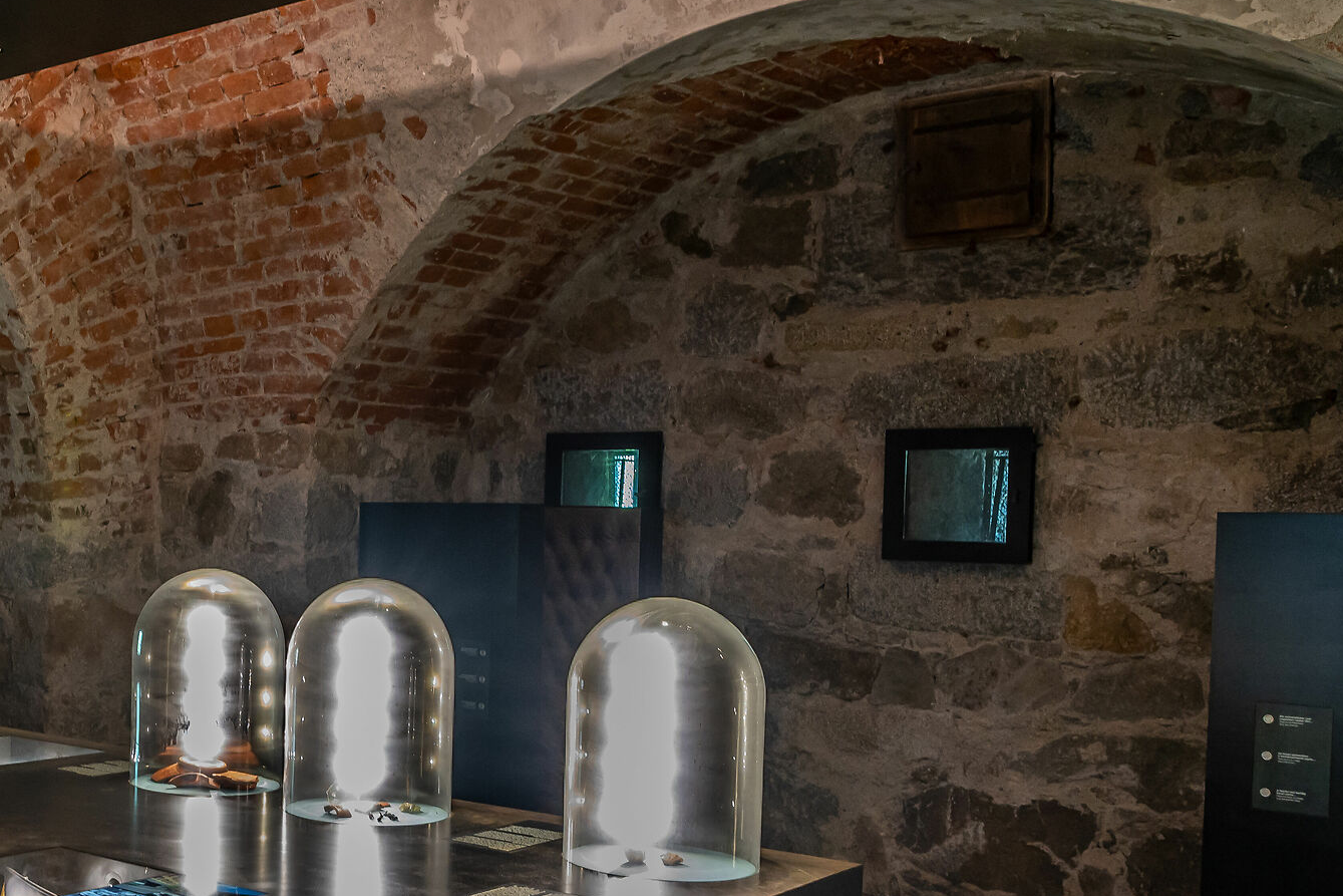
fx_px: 1604
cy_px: 577
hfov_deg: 41.9
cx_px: 144
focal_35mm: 43
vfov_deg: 31.0
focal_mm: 24
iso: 1600
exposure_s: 1/15
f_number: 8
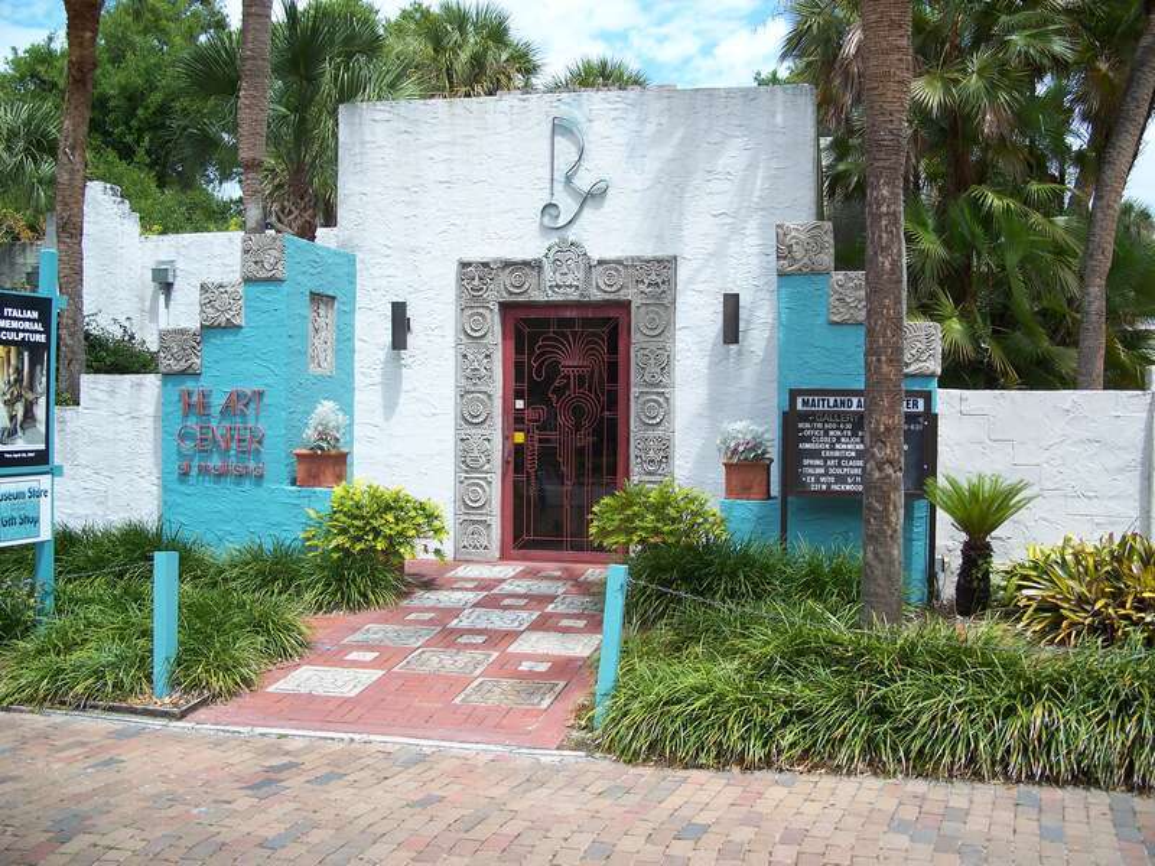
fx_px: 1235
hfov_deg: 50.1
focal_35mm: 37
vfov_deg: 38.7
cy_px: 433
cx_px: 578
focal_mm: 7.8
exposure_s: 1/640
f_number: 2.8
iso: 64
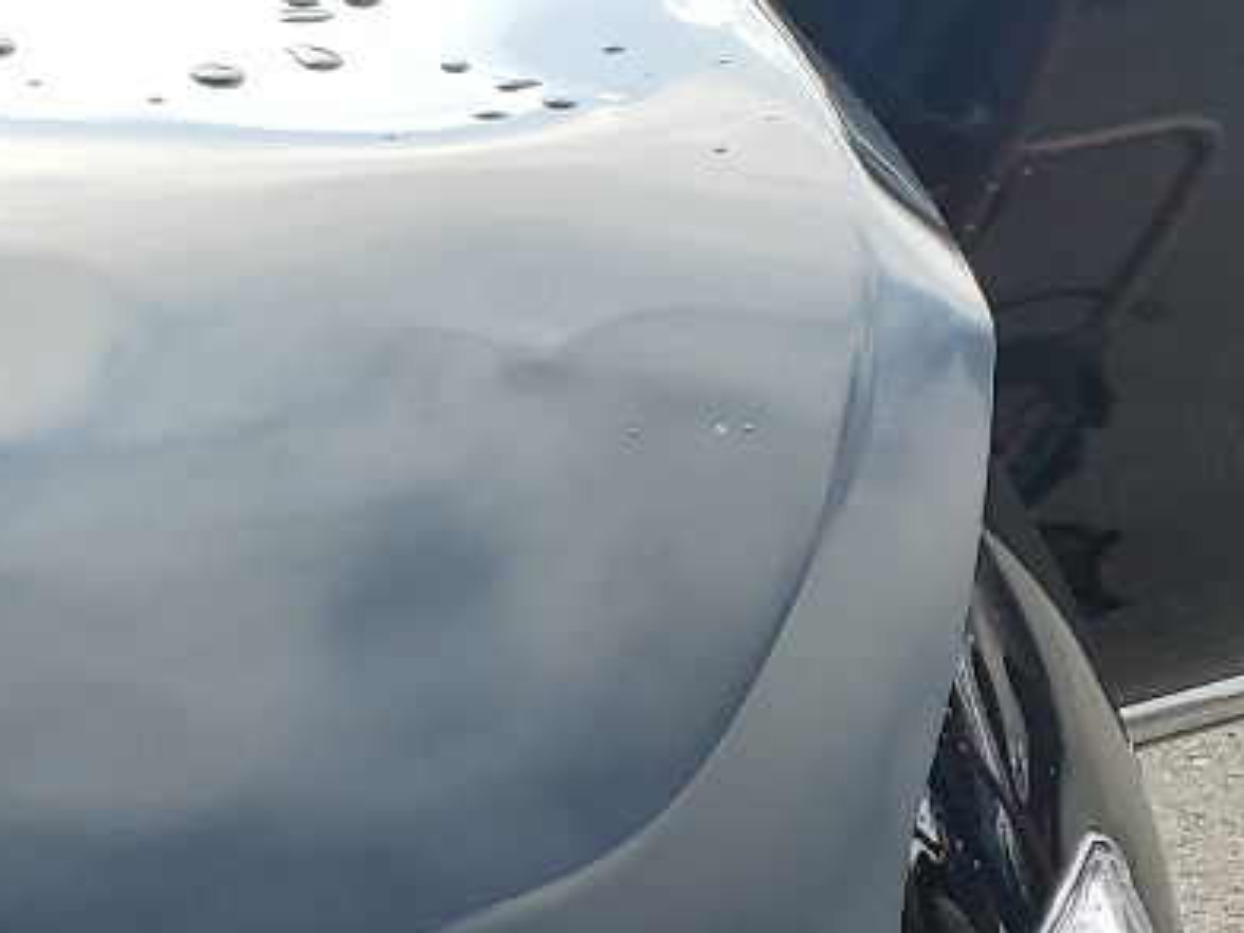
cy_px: 1749
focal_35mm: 106
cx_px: -1133
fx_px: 3809
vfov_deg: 12.6
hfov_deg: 15.4
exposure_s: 1/1429
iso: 50
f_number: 1.5
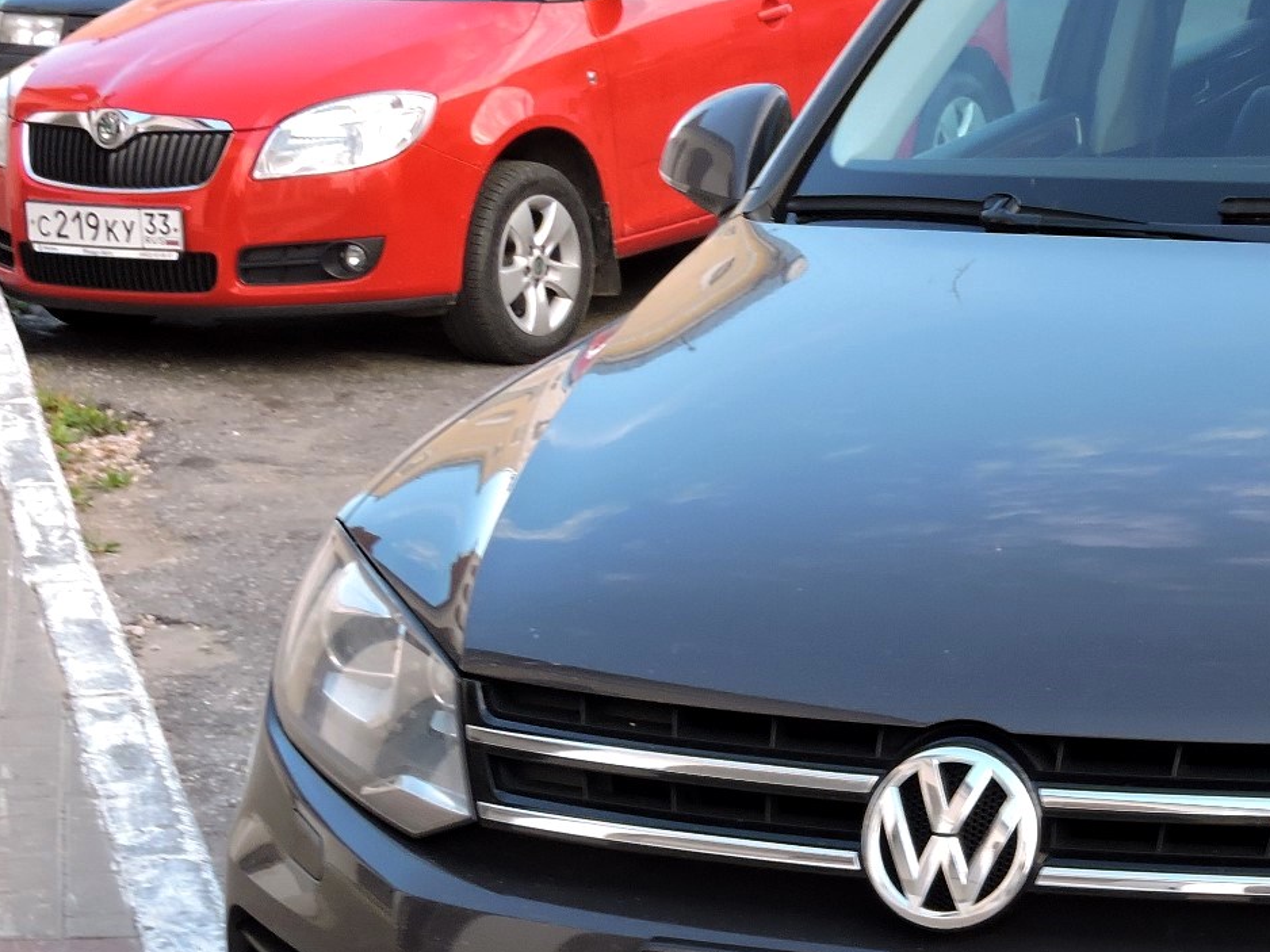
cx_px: 1201
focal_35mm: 96
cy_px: 567
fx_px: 3521
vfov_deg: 15.4
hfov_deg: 20.0
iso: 125
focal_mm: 8.1
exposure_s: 1/30
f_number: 4
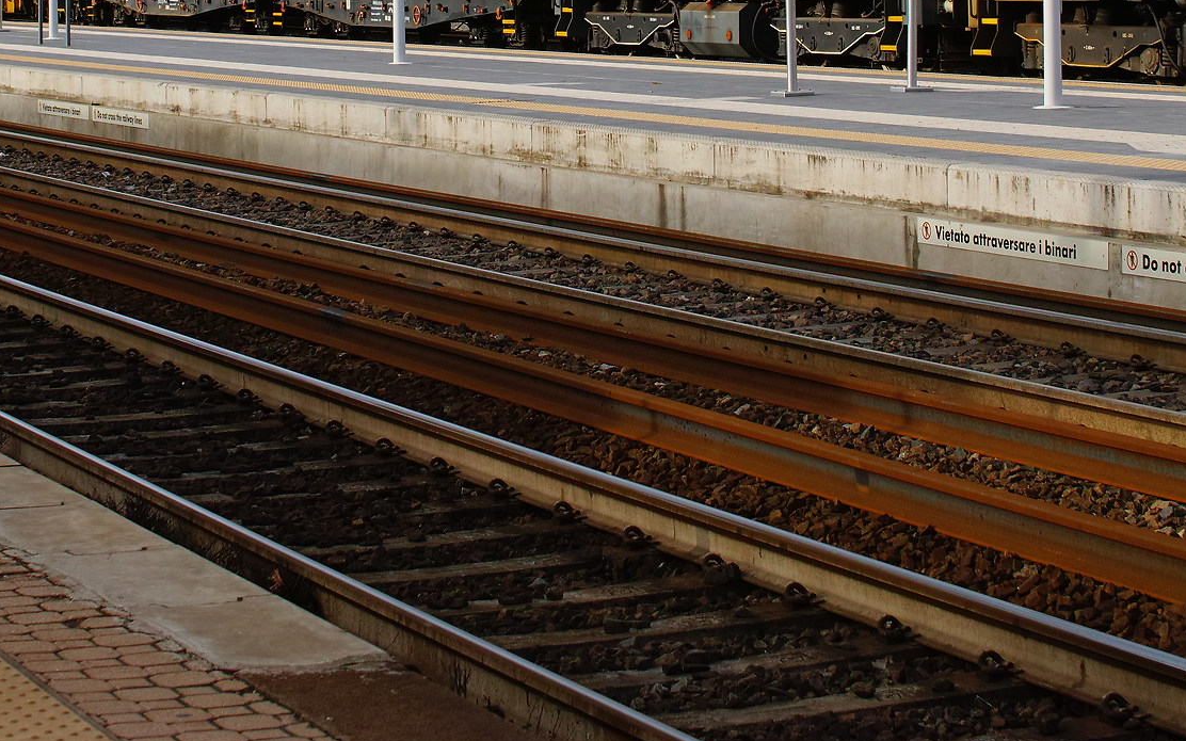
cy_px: -3
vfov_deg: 13.0
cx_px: 628
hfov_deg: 21.0
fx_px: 3200
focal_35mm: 99
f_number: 5
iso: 100
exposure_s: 1/640
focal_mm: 30
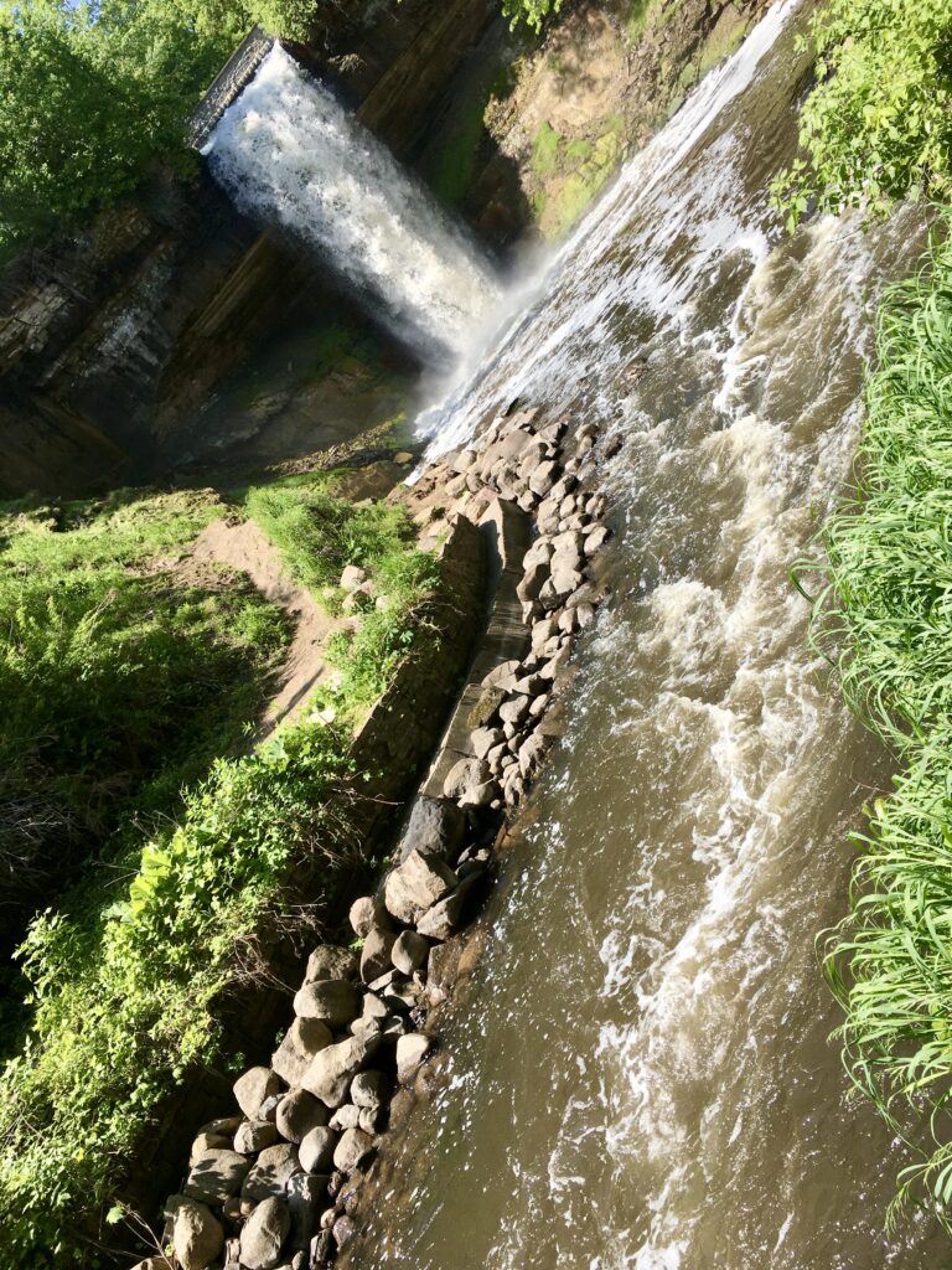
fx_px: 1063
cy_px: 635
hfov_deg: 48.2
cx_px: 476
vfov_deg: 61.7
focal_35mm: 29
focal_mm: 4.15
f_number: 2.2
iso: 25
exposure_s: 1/986
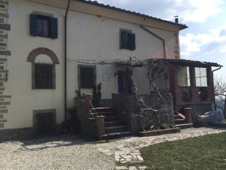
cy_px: 85
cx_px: 113
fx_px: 202
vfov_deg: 45.4
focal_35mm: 31
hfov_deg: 58.4
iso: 25
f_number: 2.4
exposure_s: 1/1456
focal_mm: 3.3
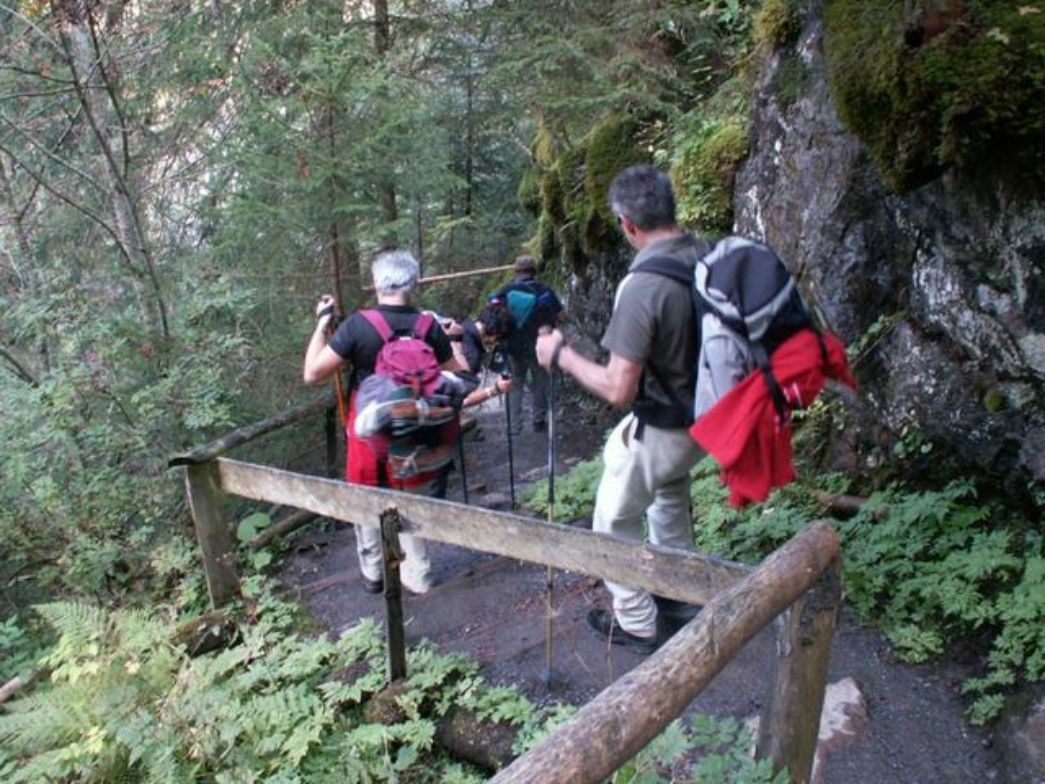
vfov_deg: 40.7
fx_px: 1057
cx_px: 522
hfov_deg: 52.6
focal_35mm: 35
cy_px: 392
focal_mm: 5.86
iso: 100
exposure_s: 1/40
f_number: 2.8
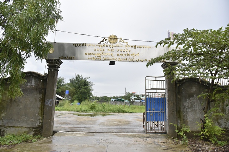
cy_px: 76
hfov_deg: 73.8
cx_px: 114
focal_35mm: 24
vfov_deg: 53.1
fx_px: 153
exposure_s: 1/2000
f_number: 7.1
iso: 1250
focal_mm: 24
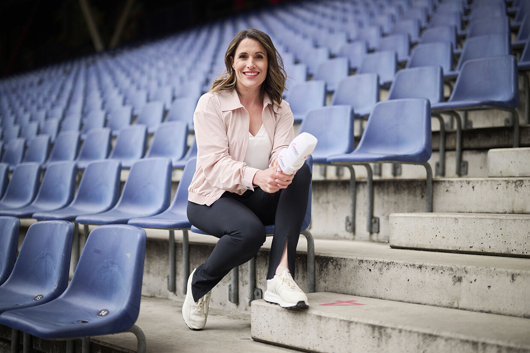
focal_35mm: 50
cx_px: 265
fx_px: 736
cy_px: 176
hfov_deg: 39.6
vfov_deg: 27.0
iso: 500
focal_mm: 50
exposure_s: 1/400
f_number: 1.3
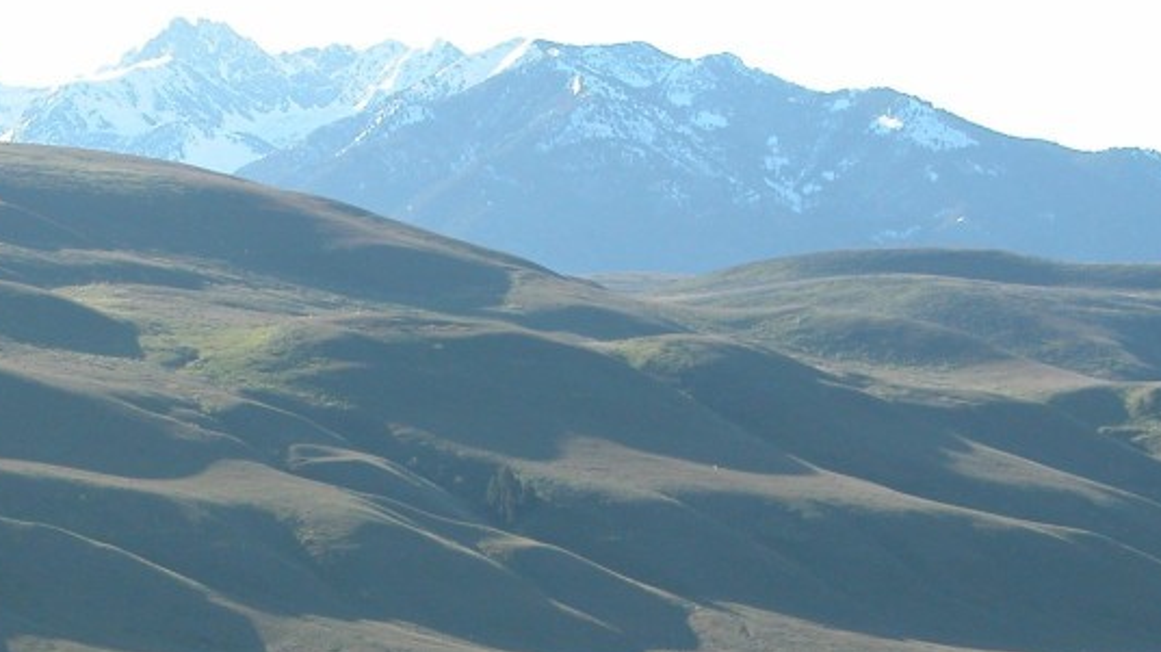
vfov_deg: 7.9
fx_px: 4677
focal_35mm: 152
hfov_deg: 14.1
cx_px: 245
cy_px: 700
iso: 100
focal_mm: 18.8
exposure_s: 1/230
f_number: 5.3
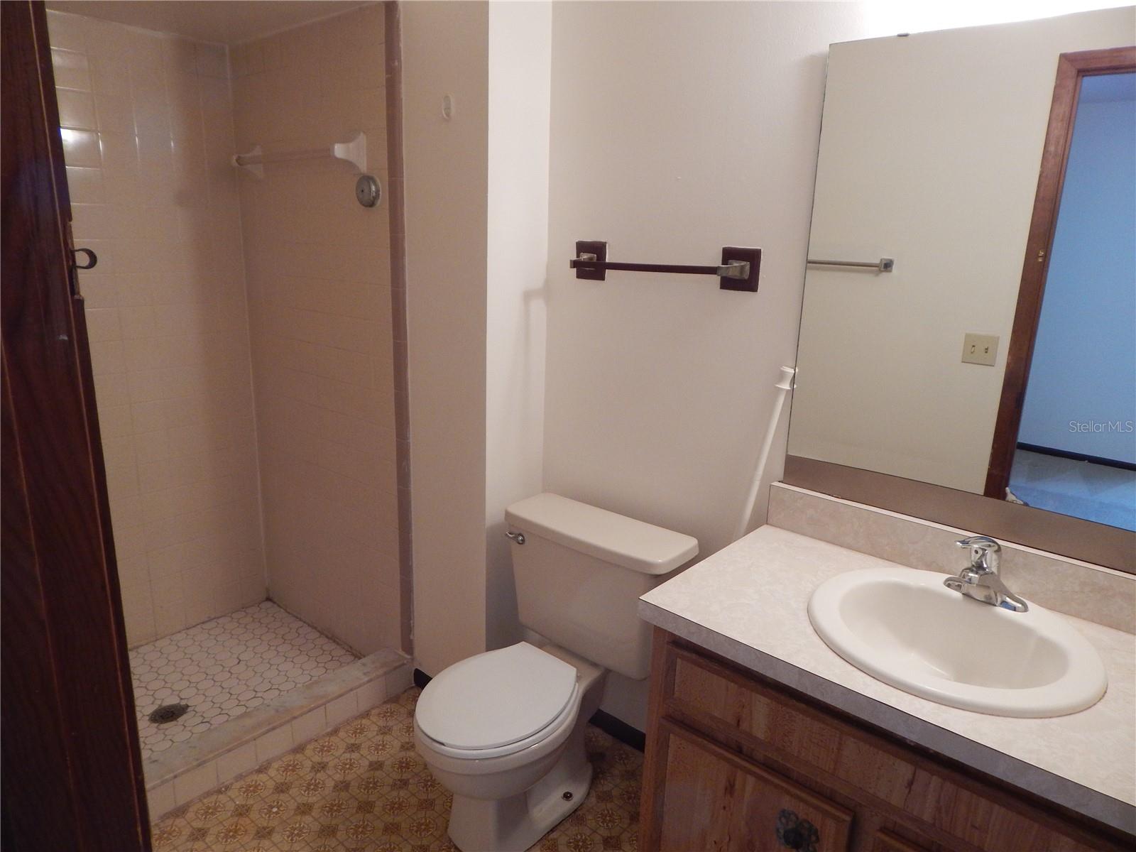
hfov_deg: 76.4
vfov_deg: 61.1
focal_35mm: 22
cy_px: 426
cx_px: 568
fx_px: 722
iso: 280
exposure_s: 1/30
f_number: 3
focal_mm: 4
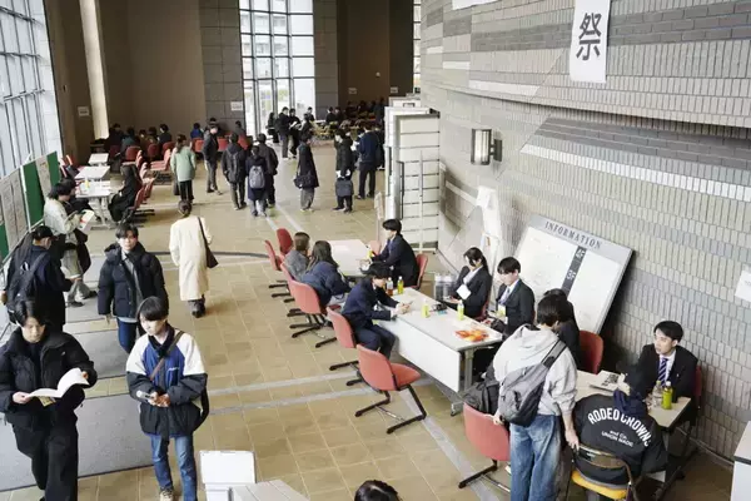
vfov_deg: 38.9
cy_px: 250
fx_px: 709
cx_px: 376
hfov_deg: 55.8
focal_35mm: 34
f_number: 6.3
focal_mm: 34
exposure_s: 1/60
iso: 400
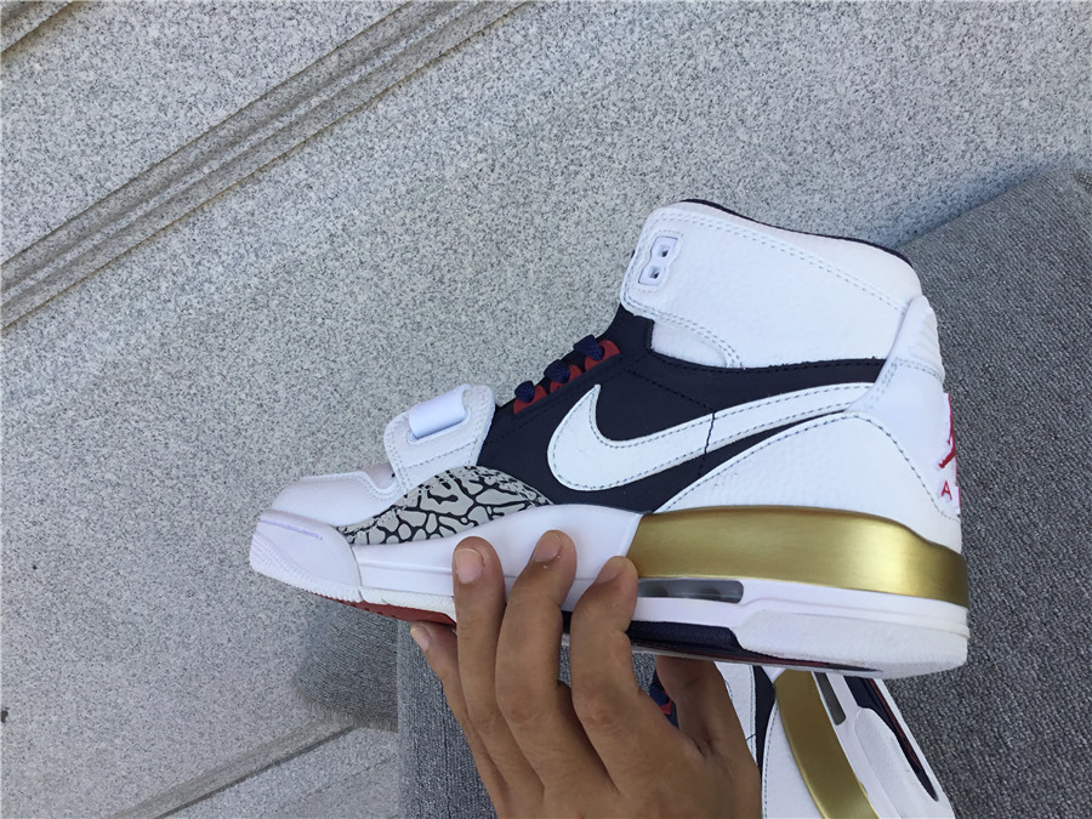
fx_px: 978
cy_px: 410
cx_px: 546
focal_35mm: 31
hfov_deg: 58.4
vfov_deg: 45.4
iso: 25
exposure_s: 1/284
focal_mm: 3.3
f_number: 2.4
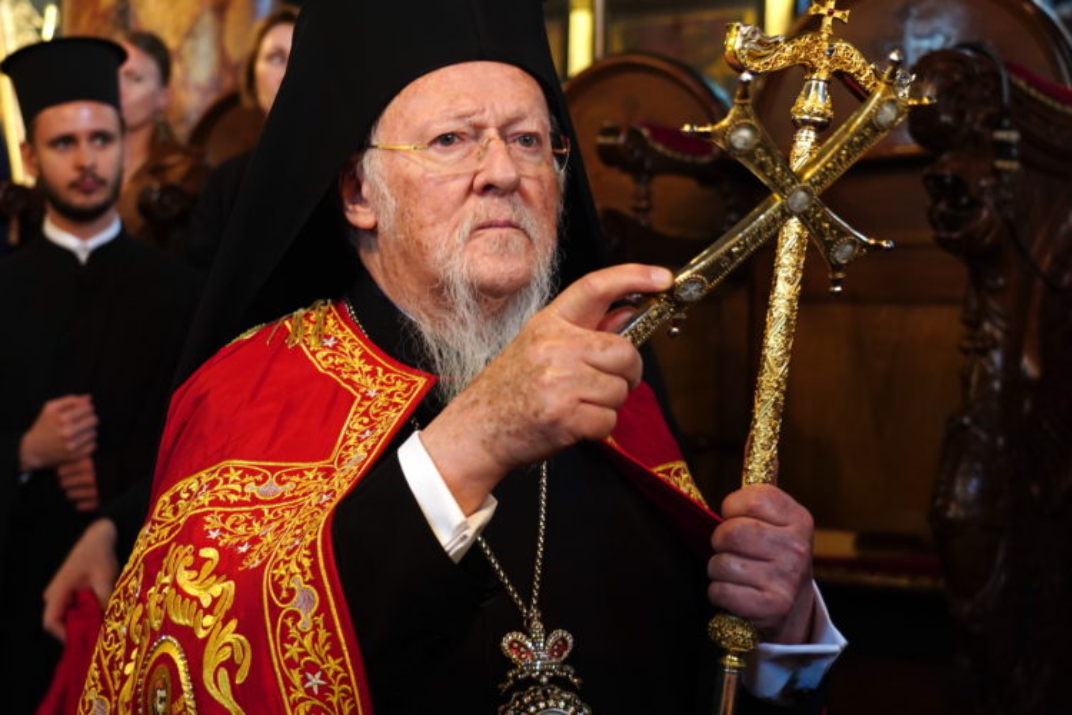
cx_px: 469
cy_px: 271
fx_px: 1667
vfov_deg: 24.1
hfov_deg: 35.6
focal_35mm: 56
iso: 1600
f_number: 4
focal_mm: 41
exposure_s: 1/50
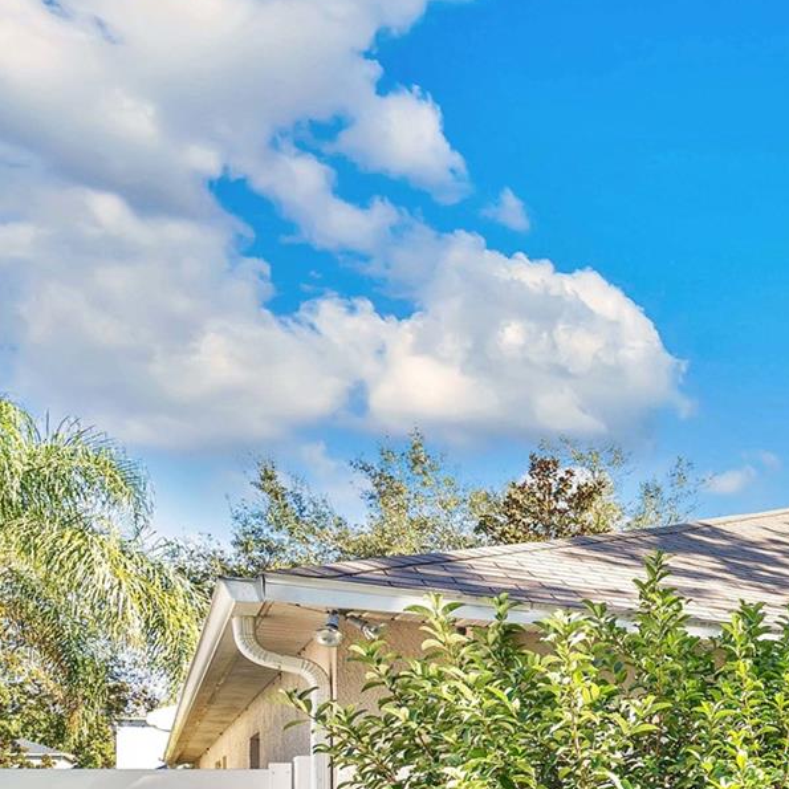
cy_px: 647
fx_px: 825
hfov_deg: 36.3
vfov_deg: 47.9
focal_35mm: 32
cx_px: 996
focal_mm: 14
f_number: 5
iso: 100
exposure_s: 1/160
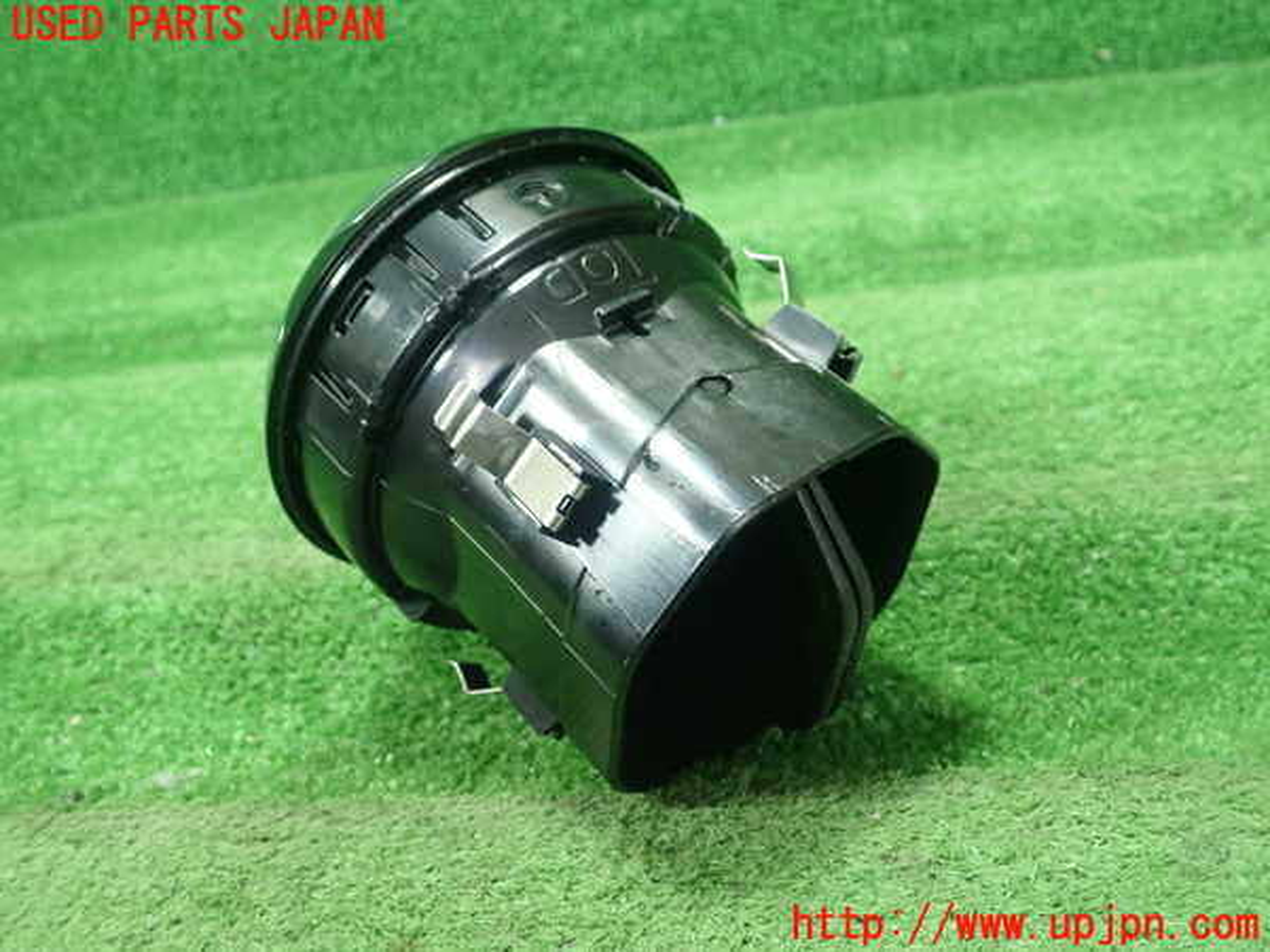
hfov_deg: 60.0
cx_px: 635
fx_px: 1101
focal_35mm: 30
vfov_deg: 46.8
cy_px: 476
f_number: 2.3
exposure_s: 1/125
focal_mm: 5.5
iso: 640
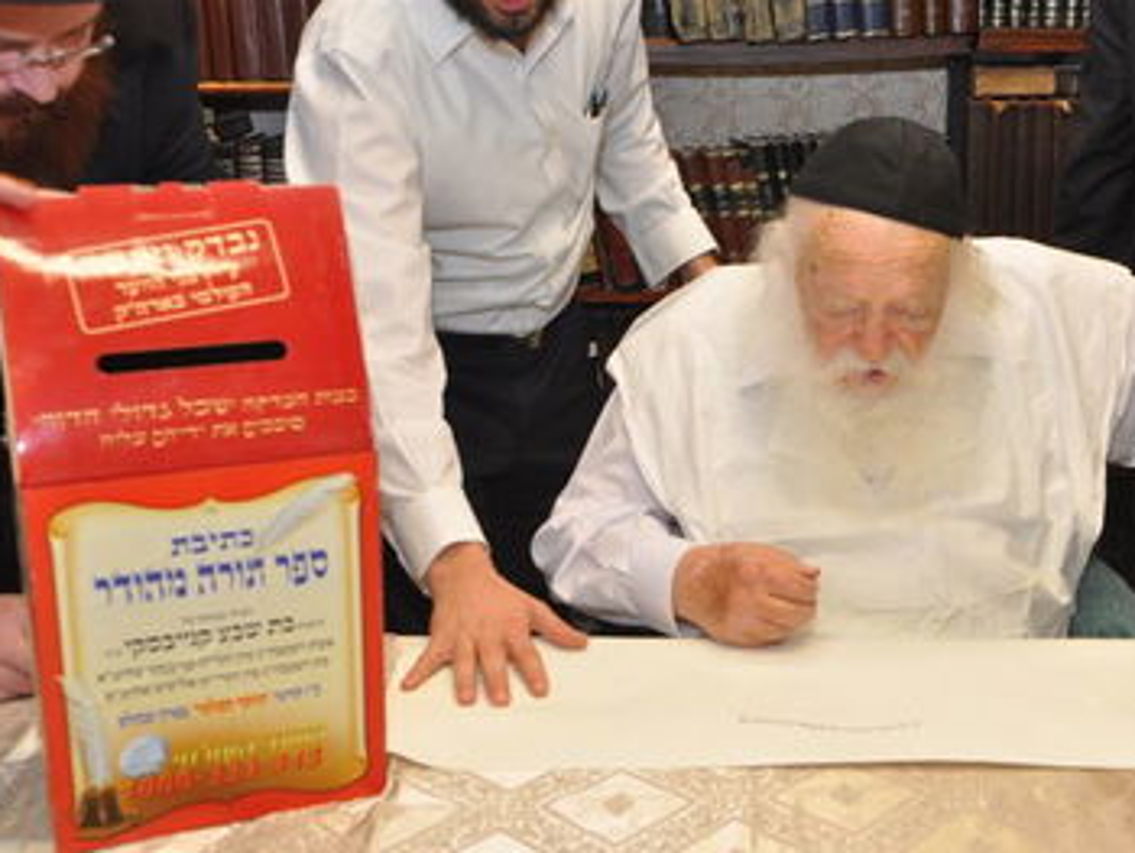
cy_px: 426
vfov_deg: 31.6
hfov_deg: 41.2
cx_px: 613
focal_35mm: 46
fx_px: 1509
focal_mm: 28
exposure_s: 1/60
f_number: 5.6
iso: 200
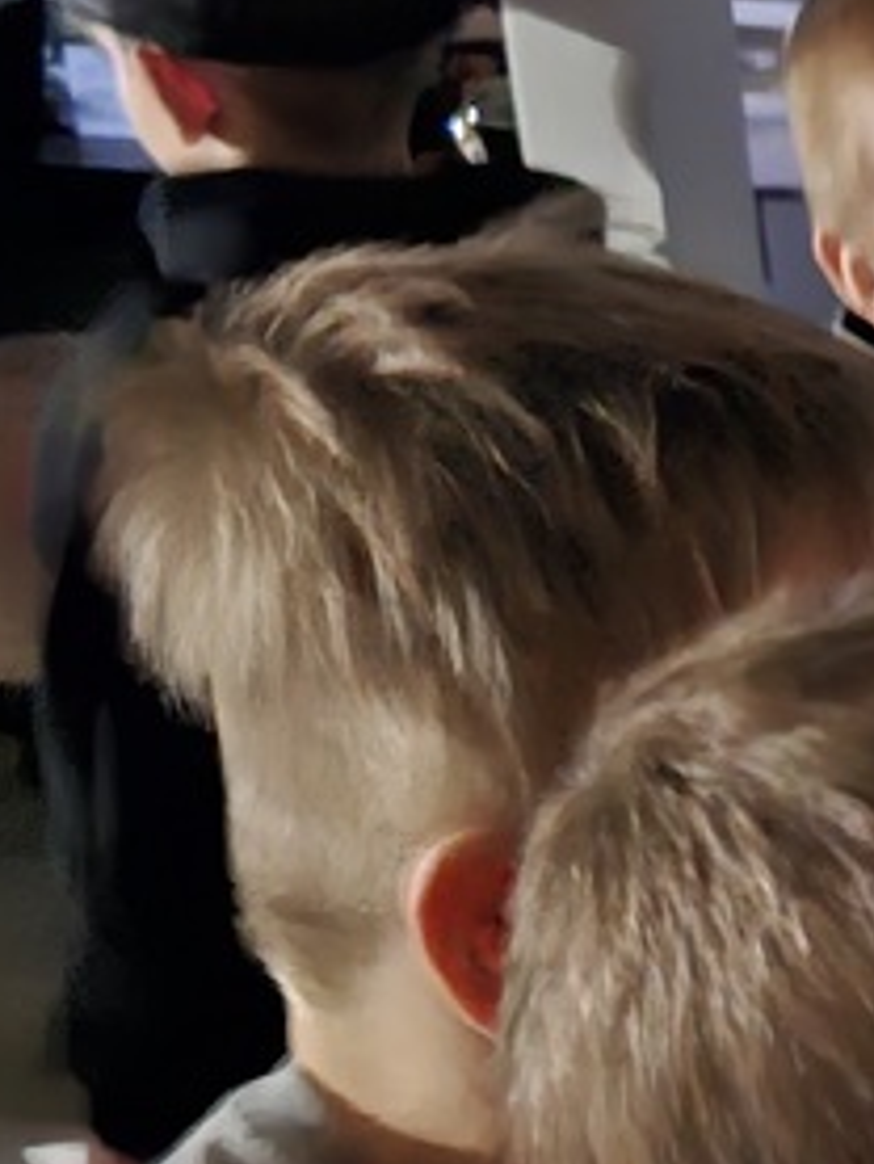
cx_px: 1567
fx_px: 2859
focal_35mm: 85
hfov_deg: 15.1
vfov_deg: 22.6
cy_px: 966
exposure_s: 1/4
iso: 3200
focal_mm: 6.3
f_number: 1.7
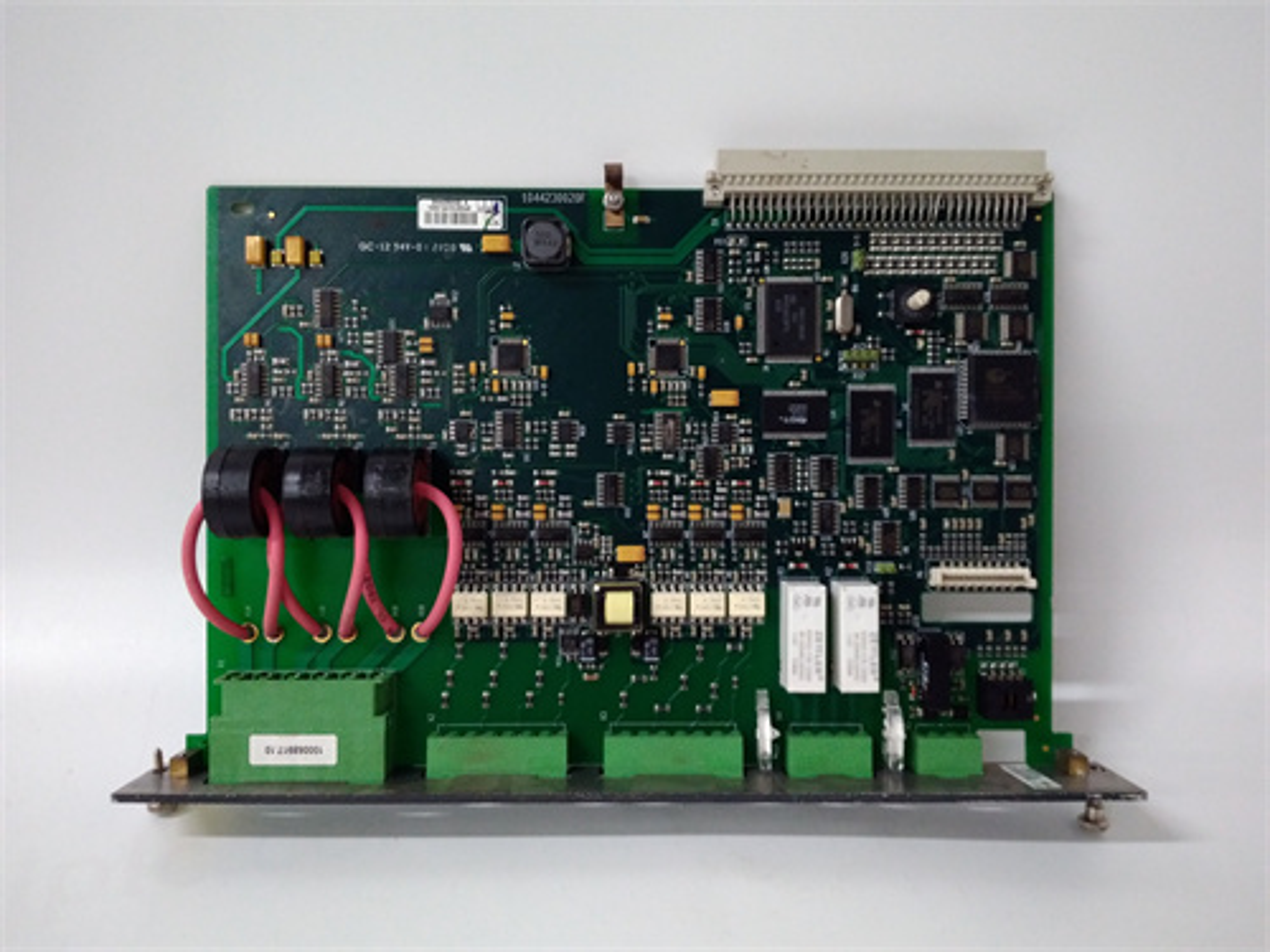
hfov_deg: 65.3
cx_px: 635
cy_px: 476
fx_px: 991
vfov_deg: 51.4
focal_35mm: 27
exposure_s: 1/33
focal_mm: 3.79
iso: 617
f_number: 2
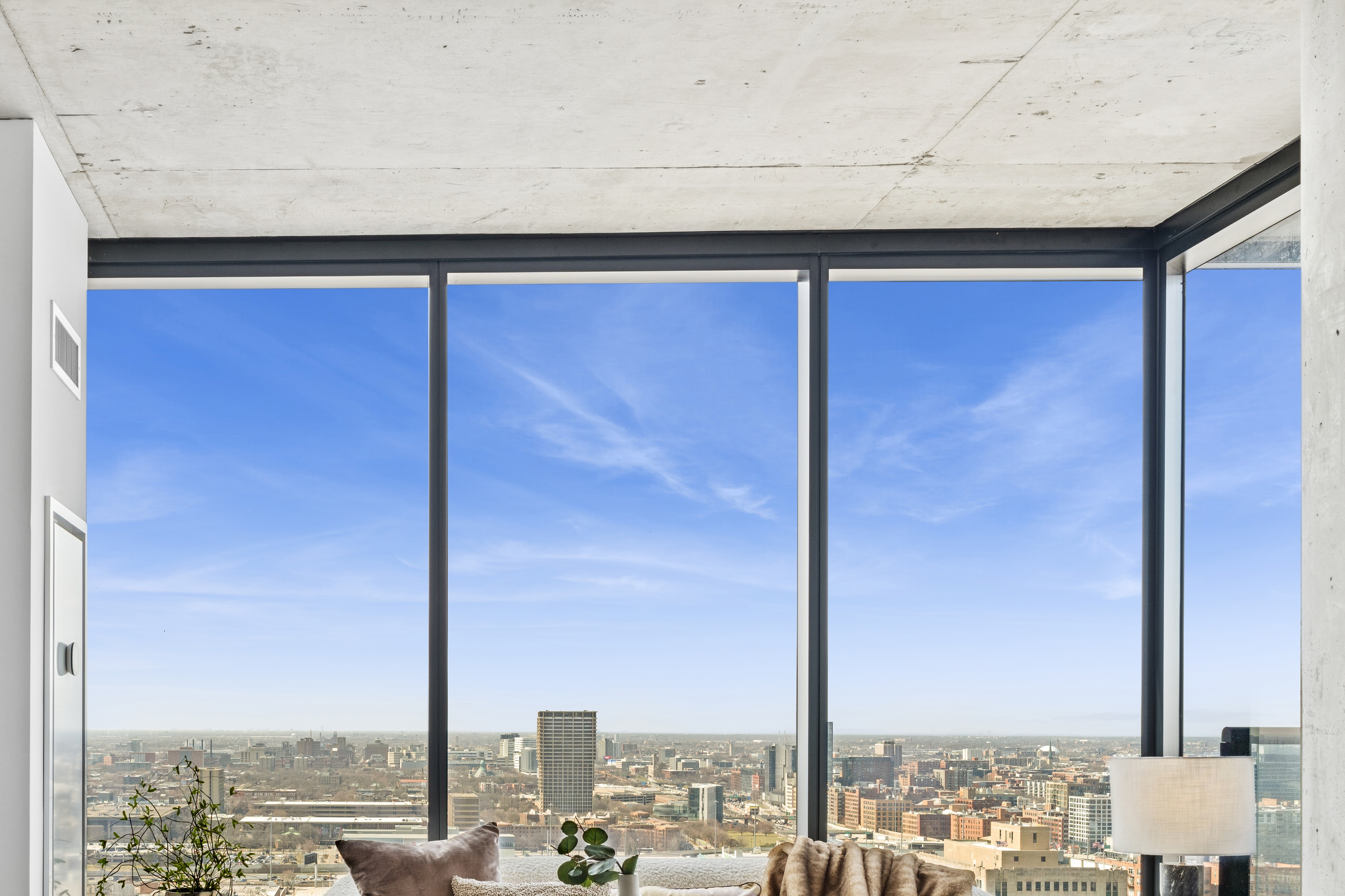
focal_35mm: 37
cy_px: 750
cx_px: 346
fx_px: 1382
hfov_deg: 49.9
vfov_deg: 34.5
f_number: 8
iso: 320
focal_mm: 22
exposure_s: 1/80
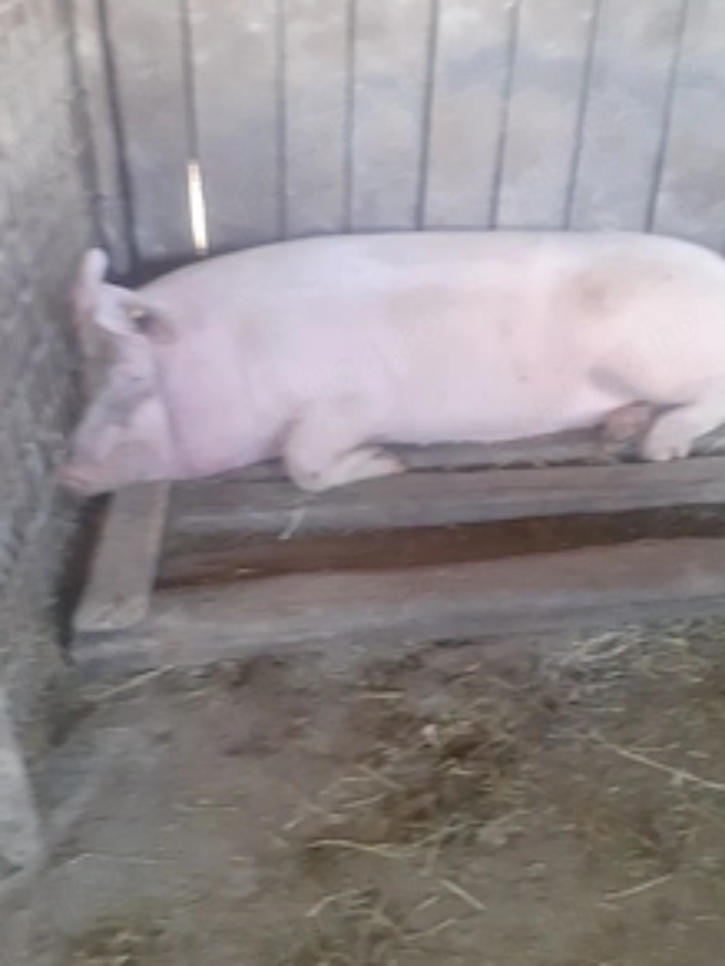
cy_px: 430
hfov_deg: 38.6
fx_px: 1033
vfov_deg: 50.0
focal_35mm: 37
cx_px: 401
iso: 200
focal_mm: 3.6
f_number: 1.9
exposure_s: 1/25
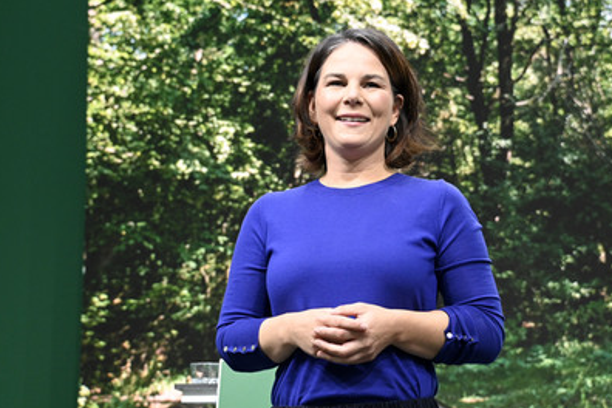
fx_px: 1258
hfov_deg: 27.3
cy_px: 218
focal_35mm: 74
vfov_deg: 18.4
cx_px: 338
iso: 4000
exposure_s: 1/400
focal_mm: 65
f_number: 5.6
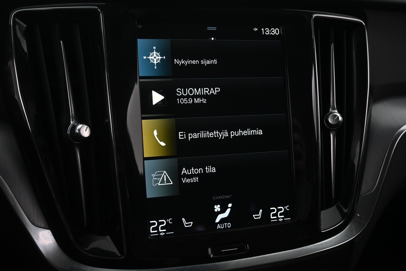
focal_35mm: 37
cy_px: 136
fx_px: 414
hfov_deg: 52.2
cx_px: 203
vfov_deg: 36.2
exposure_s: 1/40
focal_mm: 24.5
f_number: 4.2
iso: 2000
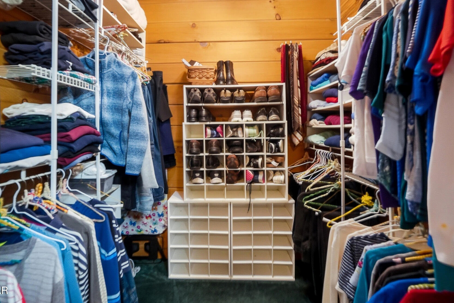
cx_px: 216
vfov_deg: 66.9
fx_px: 227
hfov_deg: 89.9
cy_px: 125
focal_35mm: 18
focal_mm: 10
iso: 160
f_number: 5.6
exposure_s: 1/30
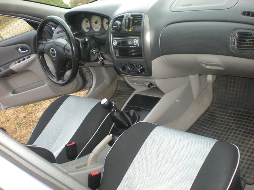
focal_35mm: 38
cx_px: 127
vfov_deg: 37.7
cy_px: 95
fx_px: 279
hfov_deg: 49.0
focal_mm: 6.3
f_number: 3.1
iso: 145
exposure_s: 1/56.6
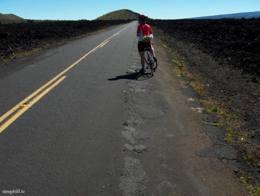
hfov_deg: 47.8
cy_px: 98
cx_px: 130
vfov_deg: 36.9
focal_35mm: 39
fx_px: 293
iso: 100
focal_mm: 8
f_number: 4.8
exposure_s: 1/515
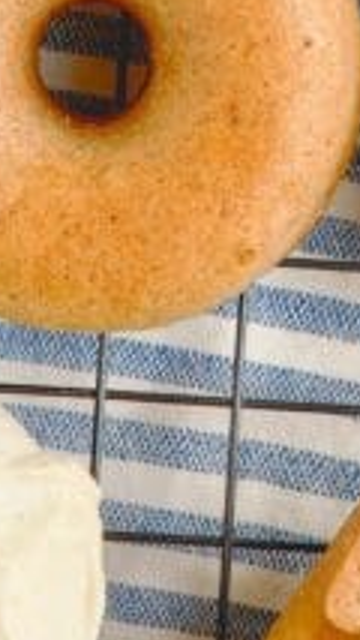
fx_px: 3831
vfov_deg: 9.5
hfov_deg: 5.4
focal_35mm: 226
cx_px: 252
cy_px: 108
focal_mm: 85
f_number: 10
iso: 1250
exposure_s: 1/160
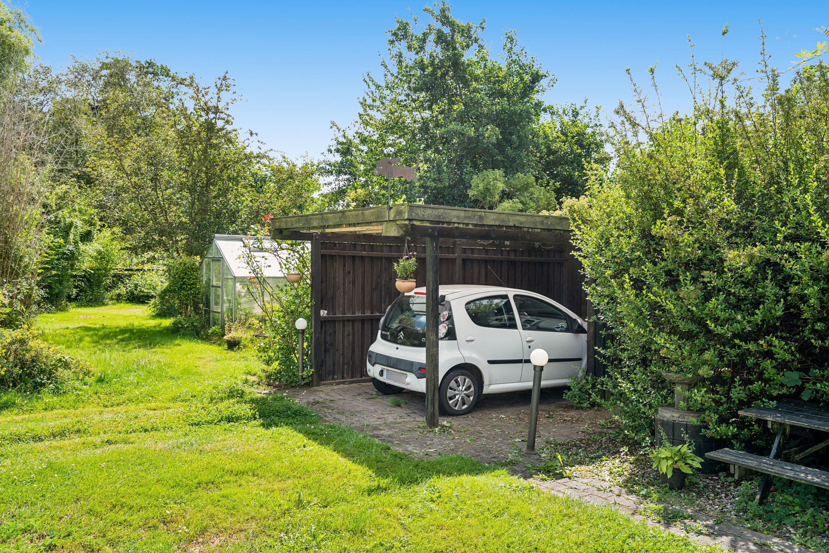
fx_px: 691
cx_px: 414
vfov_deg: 43.6
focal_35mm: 30
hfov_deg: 61.9
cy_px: 276
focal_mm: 30
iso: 400
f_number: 6.3
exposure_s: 1/500
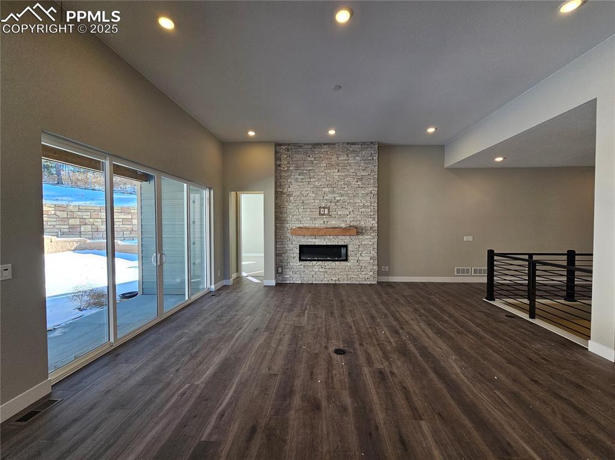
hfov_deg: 106.2
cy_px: 230
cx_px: 308
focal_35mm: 13
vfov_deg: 89.9
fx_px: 231
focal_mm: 2.2
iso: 80
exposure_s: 1/120
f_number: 2.2
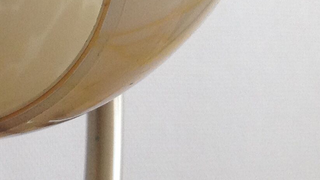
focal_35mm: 143
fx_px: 1213
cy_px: -151
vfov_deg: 8.2
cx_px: -81
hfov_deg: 14.5
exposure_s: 1/120
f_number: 2.4
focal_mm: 4.12
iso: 80
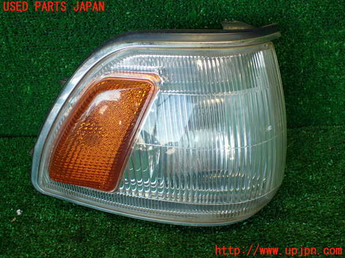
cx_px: 172
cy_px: 129
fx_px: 299
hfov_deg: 60.0
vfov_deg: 46.8
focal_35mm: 30
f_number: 2.3
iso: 100
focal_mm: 5.4
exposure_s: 1/60
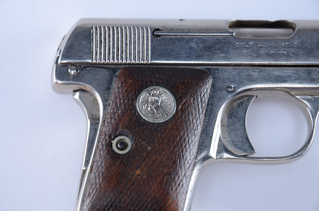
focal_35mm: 158
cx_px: 160
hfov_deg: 13.1
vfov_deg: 8.7
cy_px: 106
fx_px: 1393
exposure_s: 1/100
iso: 100
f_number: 9
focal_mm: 105
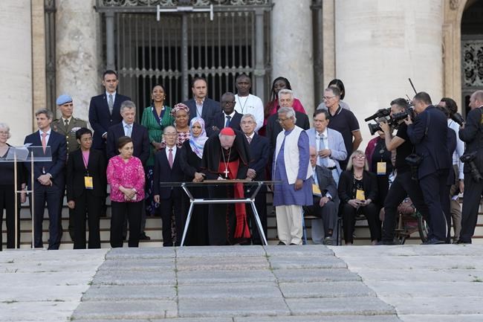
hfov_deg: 8.9
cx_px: 242
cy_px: 161
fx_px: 3112
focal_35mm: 232
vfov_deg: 5.9
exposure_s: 1/1250
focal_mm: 232
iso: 1600
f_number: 5.6
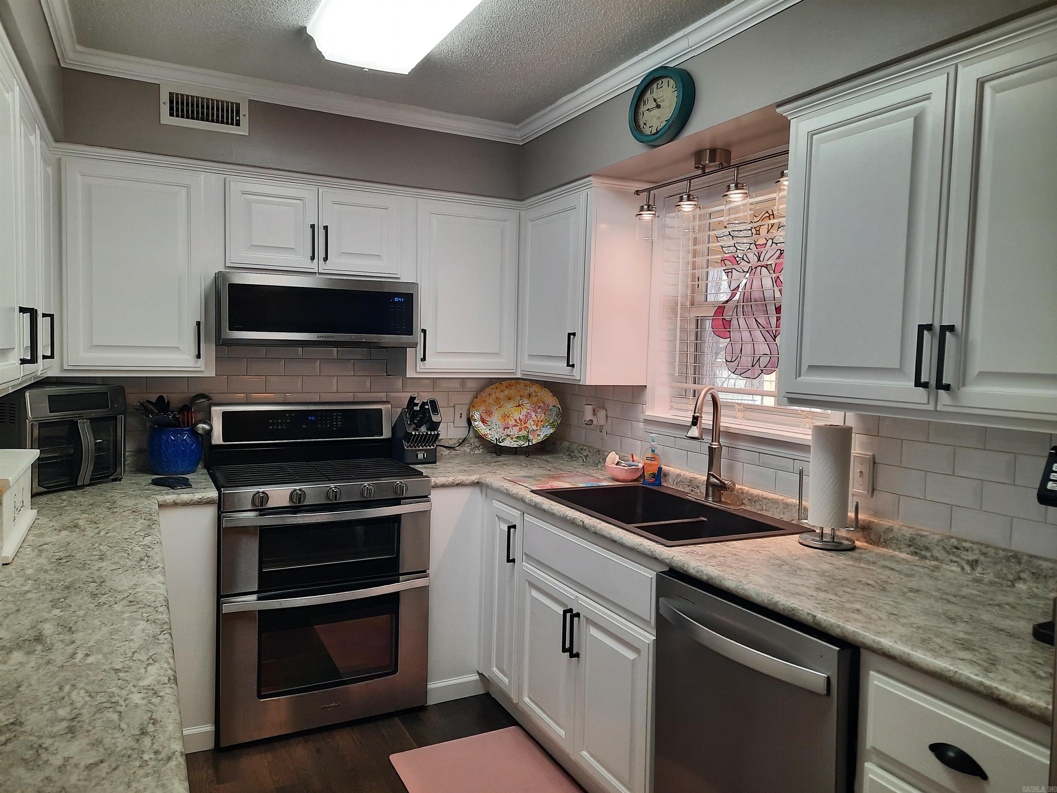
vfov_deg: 54.9
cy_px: 396
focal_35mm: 25
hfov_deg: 69.4
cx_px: 528
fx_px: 763
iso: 64
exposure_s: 1/60
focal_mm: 4.6
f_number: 2
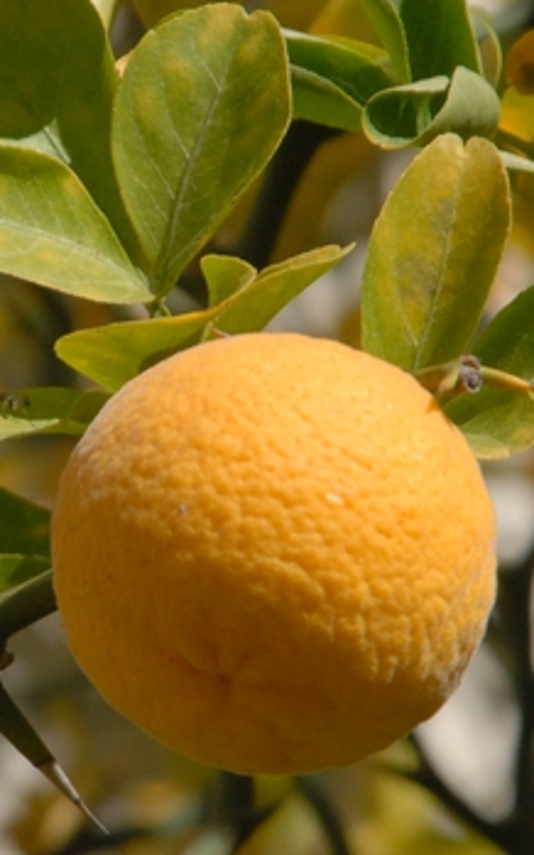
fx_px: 20895
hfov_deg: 1.5
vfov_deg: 2.3
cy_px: 374
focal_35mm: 897
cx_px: -39
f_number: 11
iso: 400
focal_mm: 200
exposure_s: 1/400
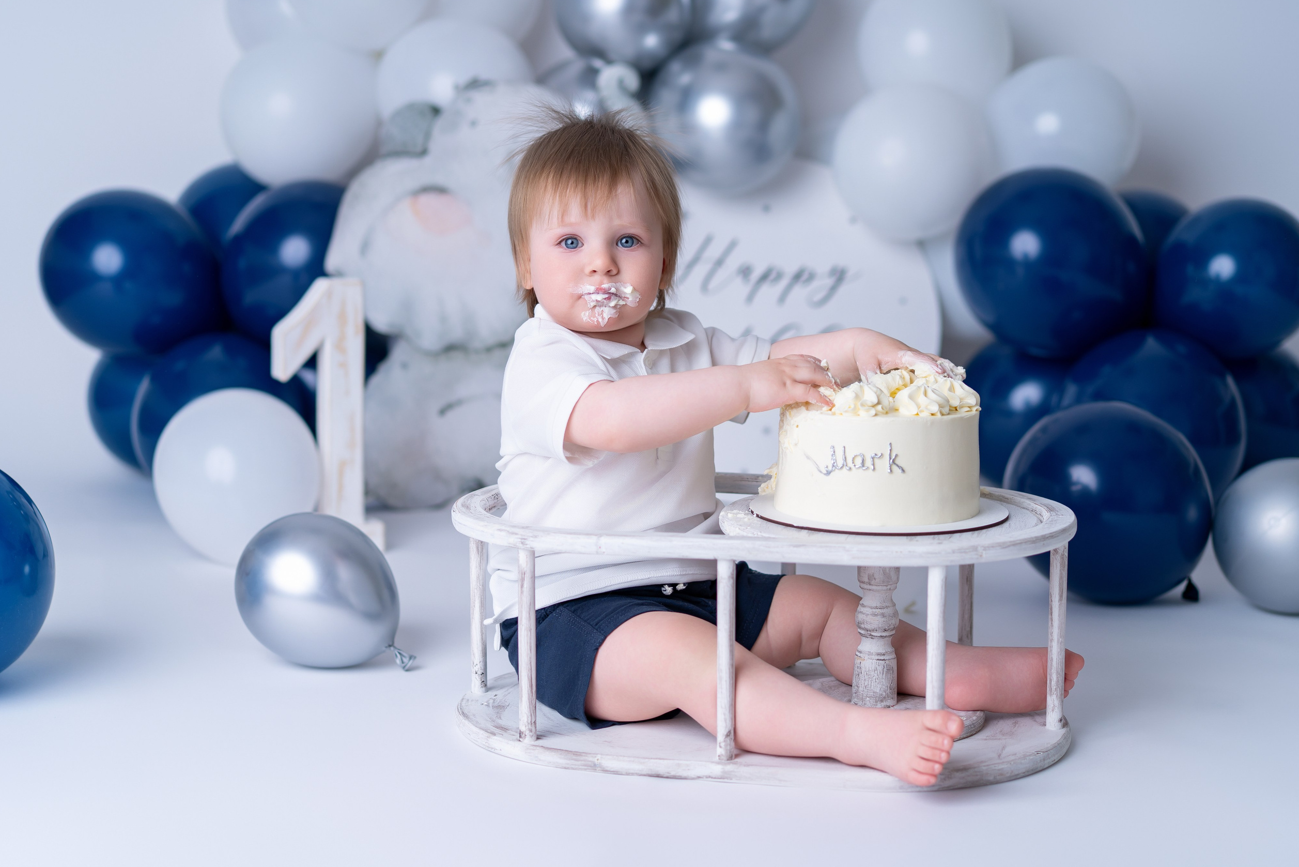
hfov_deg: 35.6
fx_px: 2021
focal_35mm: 56
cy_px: 432
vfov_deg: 24.2
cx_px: 658
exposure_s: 1/160
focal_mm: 55
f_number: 2.5
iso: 100
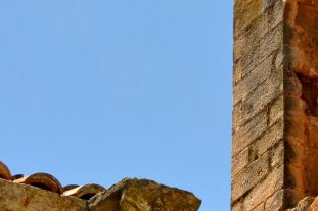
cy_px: 8
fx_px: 1916
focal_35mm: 217
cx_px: 505
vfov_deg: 6.3
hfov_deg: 9.2
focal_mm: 44
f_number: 16
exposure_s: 1/200
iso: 640
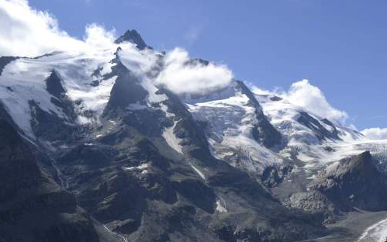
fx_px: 517
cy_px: 185
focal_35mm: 49
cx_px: 247
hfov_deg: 40.7
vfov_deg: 26.0
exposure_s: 1/2000
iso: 400
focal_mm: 20
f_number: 7.1
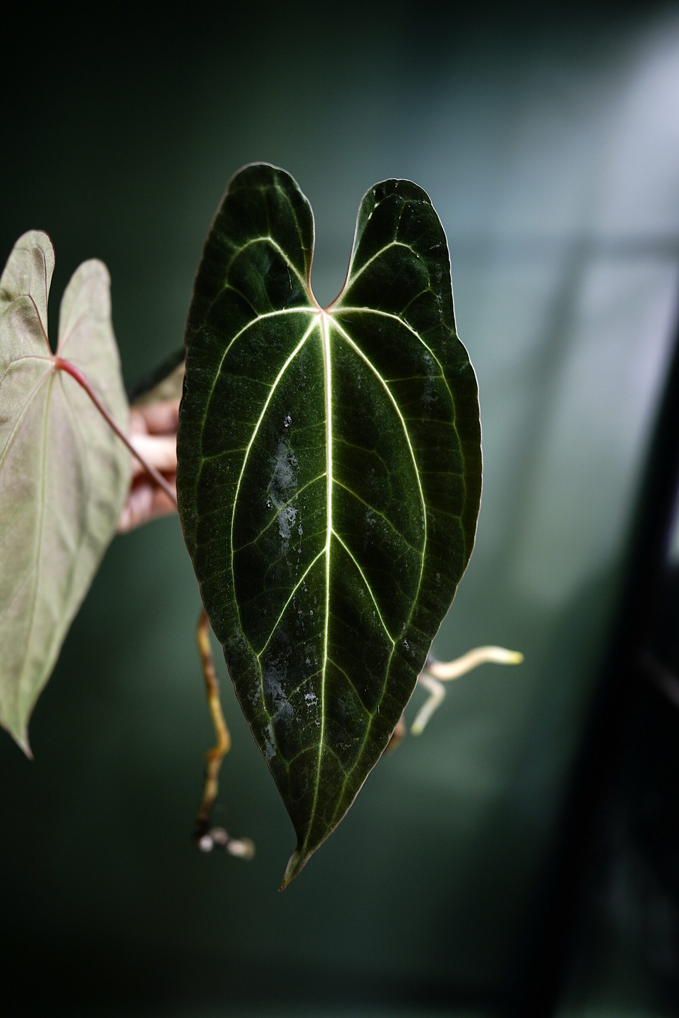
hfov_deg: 53.1
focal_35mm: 24
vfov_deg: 73.7
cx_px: 340
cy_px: 509
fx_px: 679
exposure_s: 1/50
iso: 125
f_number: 1.4
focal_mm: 24
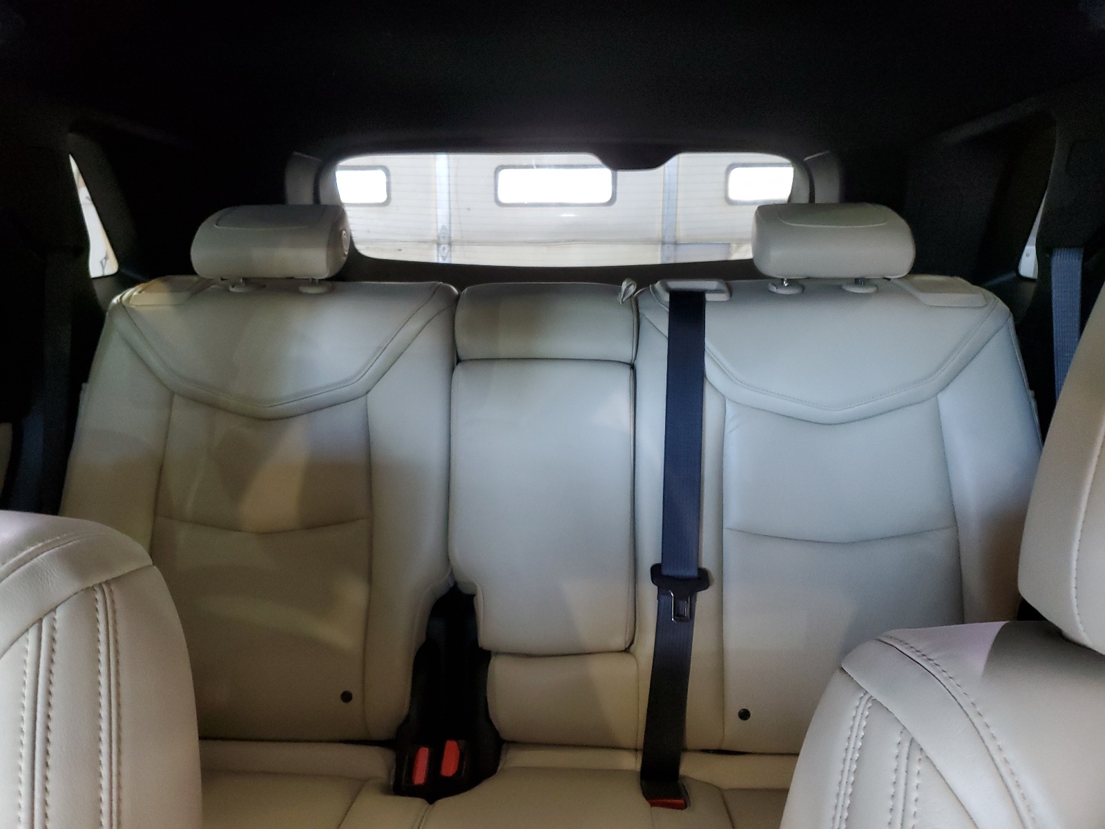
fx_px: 830
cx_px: 552
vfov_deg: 53.1
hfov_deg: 67.3
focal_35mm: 26
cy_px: 414
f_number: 1.5
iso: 318
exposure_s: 1/40
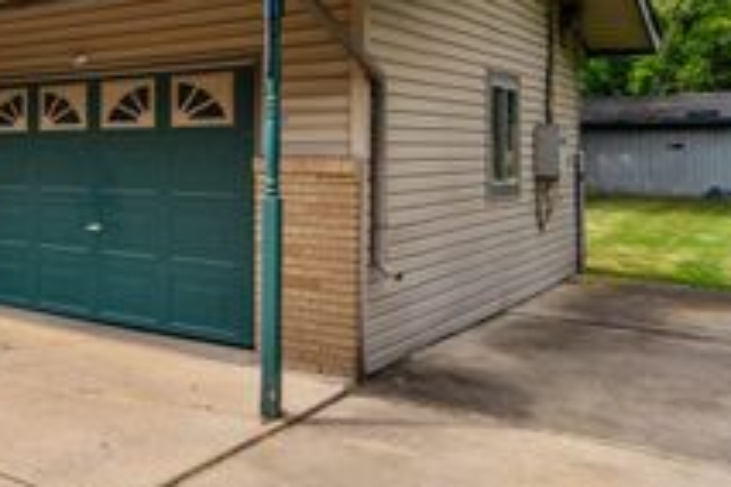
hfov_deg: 38.1
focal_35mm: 40
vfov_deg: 33.0
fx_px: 812
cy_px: 151
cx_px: -117
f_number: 9
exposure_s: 1/640
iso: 400
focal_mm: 17
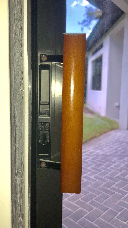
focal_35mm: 31
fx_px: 187
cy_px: 113
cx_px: 48
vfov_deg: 62.6
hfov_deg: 37.5
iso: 20
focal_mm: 3.99
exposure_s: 1/545
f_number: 1.8
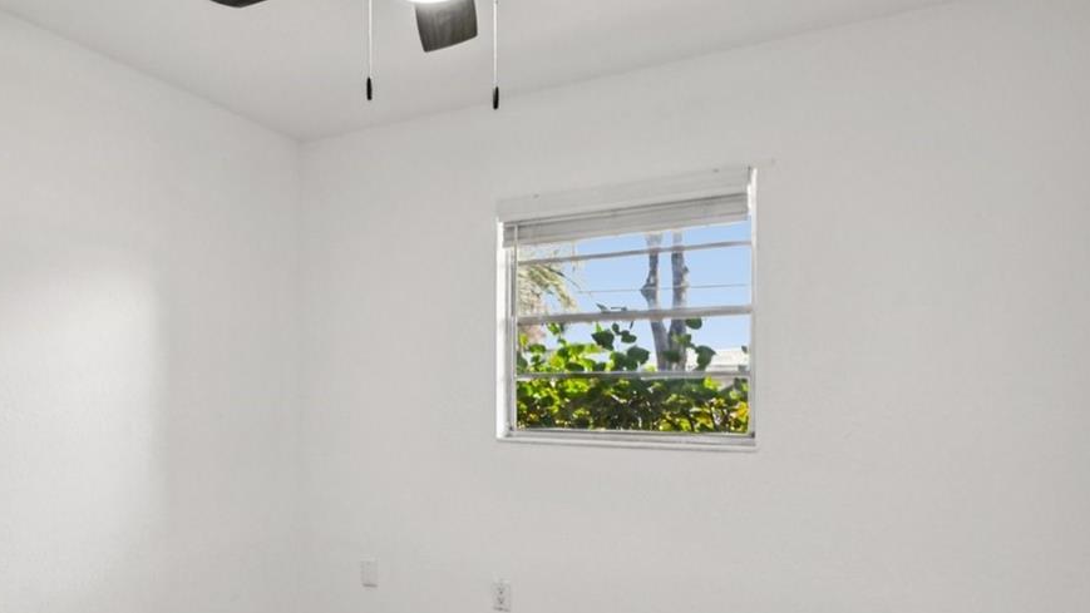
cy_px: 417
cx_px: 330
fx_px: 780
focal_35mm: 27
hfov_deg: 67.2
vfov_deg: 42.2
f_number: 8
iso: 400
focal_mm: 14
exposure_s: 1/25
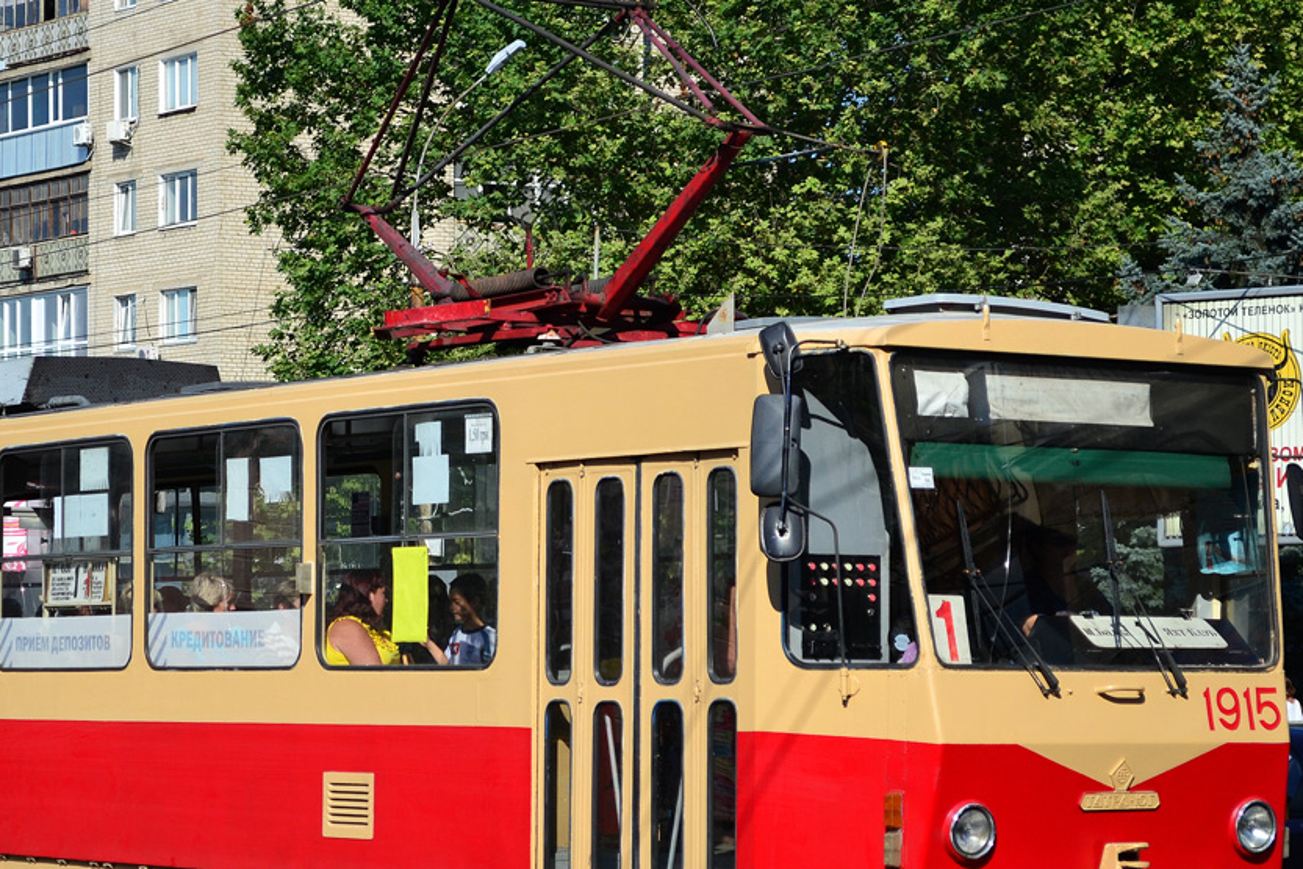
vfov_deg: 11.6
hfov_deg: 17.2
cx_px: 428
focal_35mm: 119
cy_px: 492
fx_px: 4298
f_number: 5.6
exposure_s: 1/1000
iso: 250
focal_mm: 55
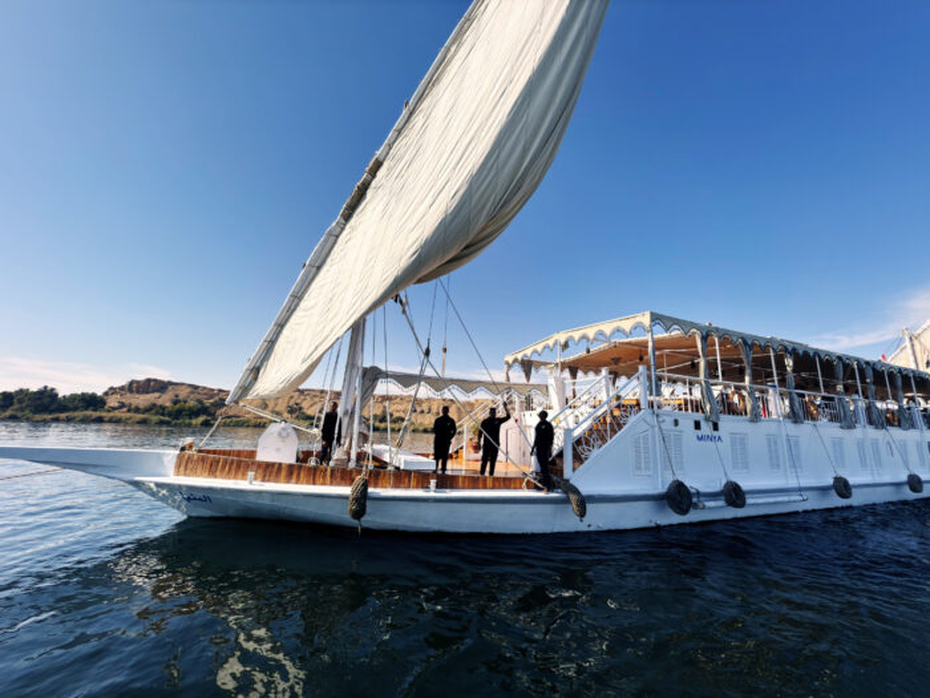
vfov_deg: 85.7
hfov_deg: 102.1
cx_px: 465
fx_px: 376
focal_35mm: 14
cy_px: 349
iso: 16
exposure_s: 1/730
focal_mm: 2.2
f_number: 2.2
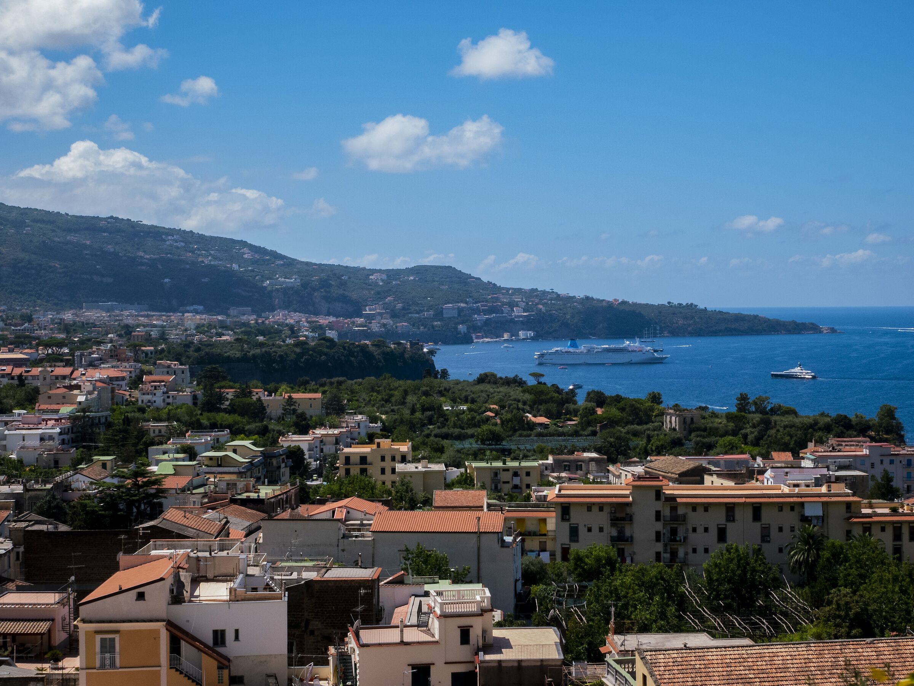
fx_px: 1691
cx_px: 457
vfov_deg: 22.9
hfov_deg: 30.3
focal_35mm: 64
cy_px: 343
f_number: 16
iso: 800
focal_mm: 32
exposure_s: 1/250
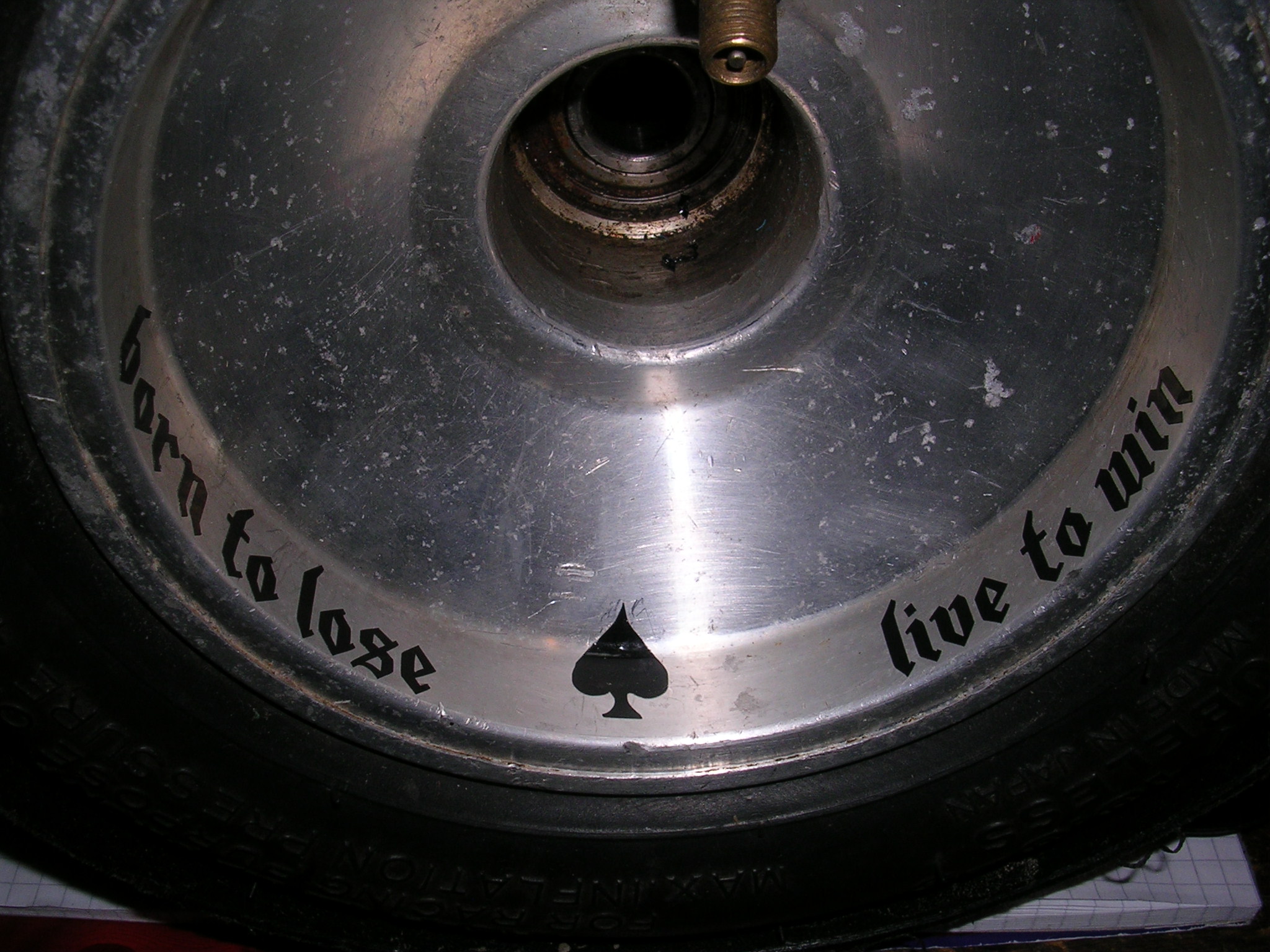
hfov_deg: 49.0
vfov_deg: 37.7
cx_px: 635
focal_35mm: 38
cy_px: 476
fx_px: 1394
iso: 50
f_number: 5.6
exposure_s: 1/60.1
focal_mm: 5.8
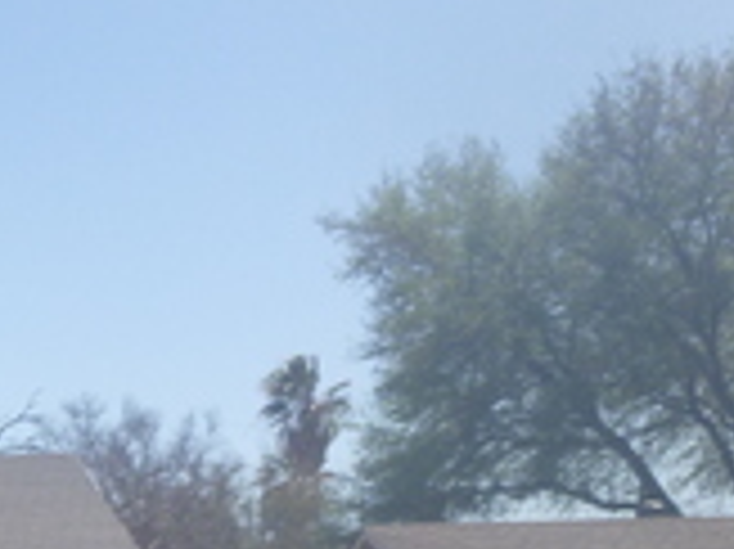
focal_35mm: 98
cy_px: 783
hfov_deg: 17.3
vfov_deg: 14.2
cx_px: -473
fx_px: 2076
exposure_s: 1/500
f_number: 3.9
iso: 100
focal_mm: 4.5
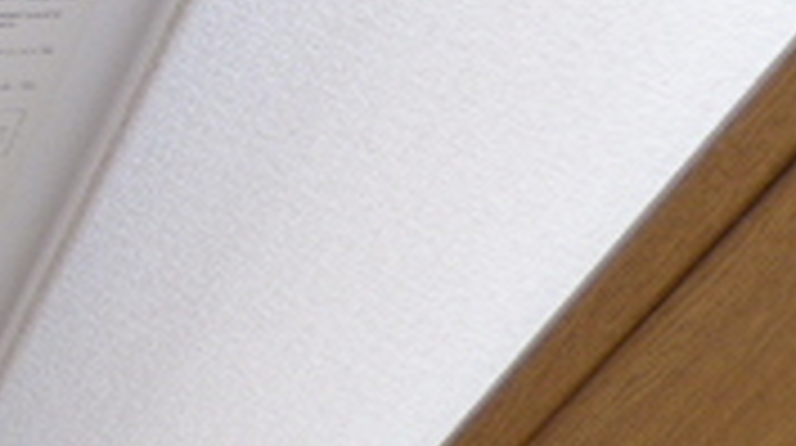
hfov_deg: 20.7
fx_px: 1665
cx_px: -544
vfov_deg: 15.1
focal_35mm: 79
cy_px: 90
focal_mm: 3.58
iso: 100
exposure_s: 1/50
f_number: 2.8
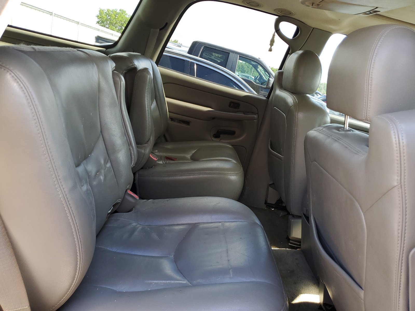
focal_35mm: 26
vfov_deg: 53.1
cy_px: 156
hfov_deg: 67.3
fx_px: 312
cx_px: 208
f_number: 1.5
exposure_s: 1/133
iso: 50
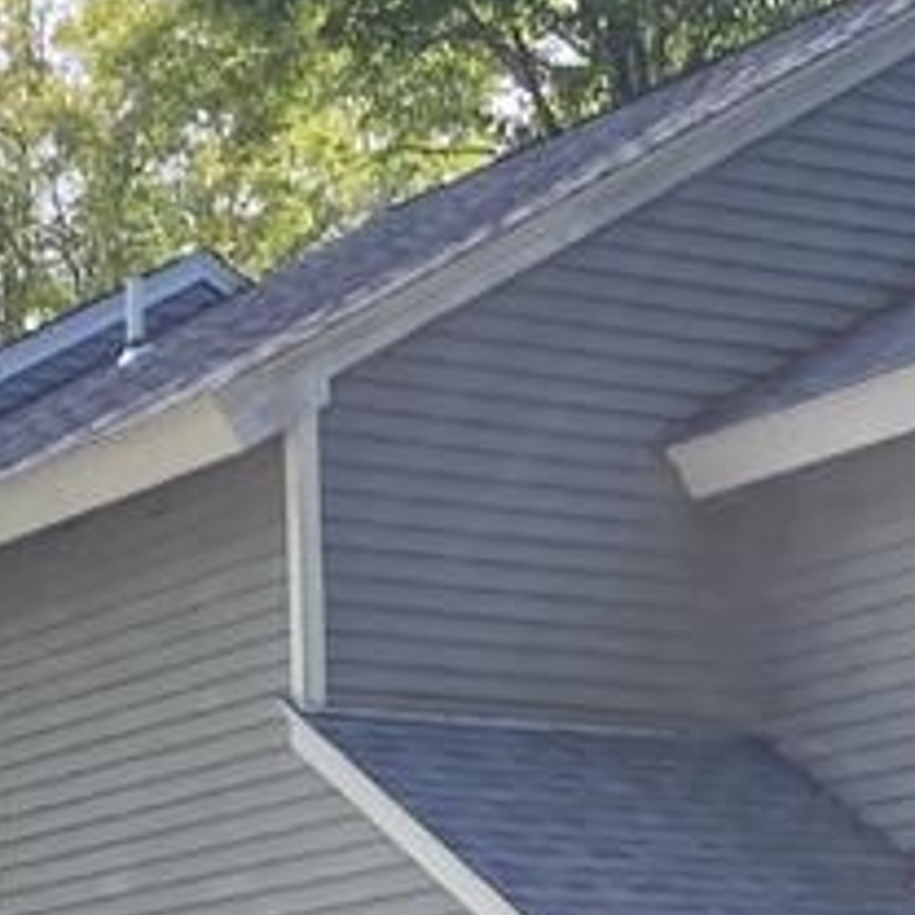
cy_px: 1117
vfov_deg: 12.4
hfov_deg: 12.7
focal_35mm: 137
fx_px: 4097
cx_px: 691
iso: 20
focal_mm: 3.99
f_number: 1.8
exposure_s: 1/727
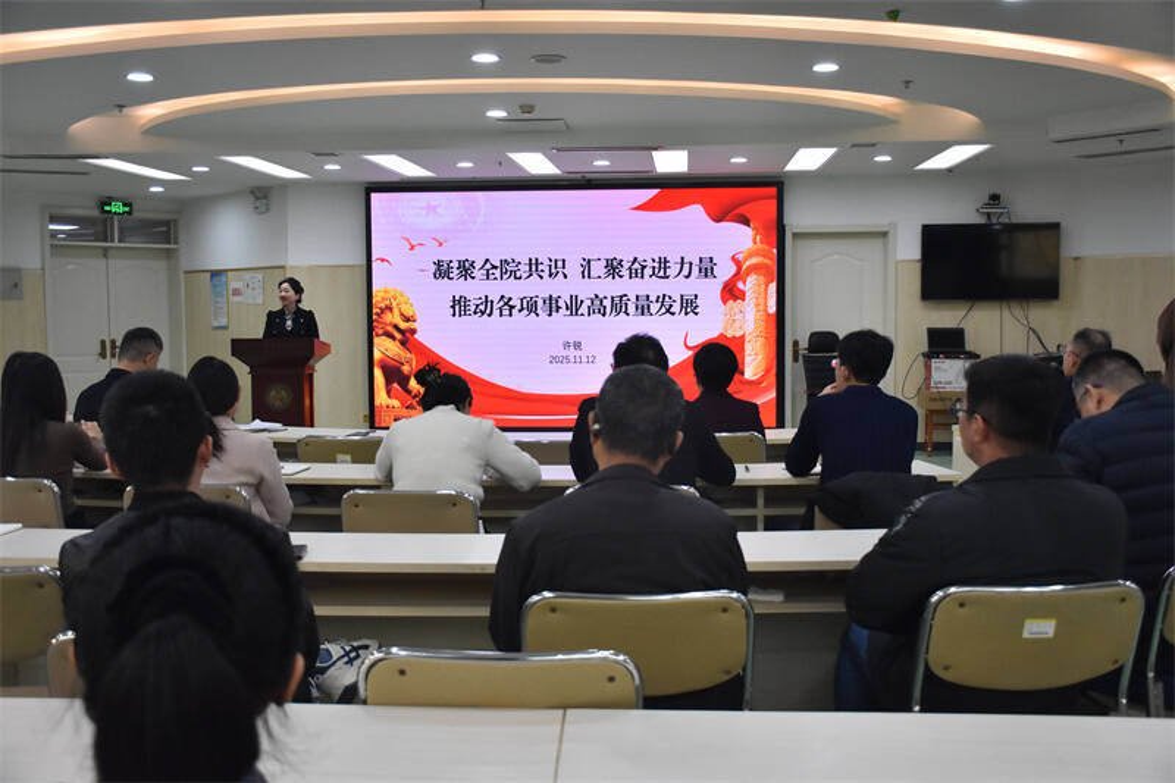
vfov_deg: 34.2
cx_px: 588
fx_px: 1273
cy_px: 392
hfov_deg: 49.6
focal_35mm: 39
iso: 1600
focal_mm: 26
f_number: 4
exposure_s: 1/500
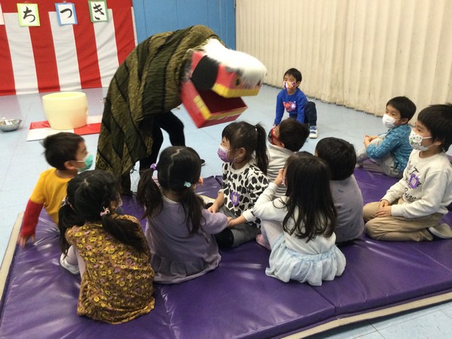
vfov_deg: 45.4
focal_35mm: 31
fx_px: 405
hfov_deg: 58.4
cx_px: 226
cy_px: 170
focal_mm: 3.3
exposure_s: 1/30
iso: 100
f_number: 2.4
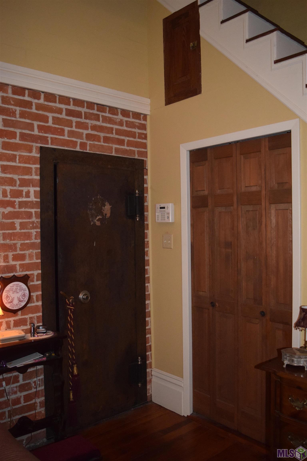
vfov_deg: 59.5
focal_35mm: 32
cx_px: 154
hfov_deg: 41.7
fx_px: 403
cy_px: 230
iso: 3200
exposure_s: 1/60
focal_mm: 21
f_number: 3.8
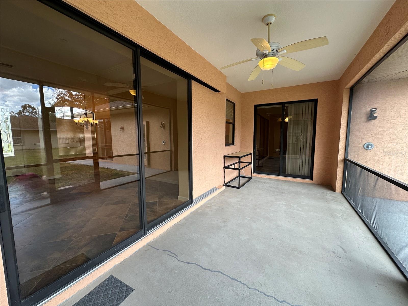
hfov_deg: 102.1
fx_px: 165
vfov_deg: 85.7
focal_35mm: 14
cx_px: 204
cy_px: 153
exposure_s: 1/120
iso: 80
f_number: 2.2
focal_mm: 2.22
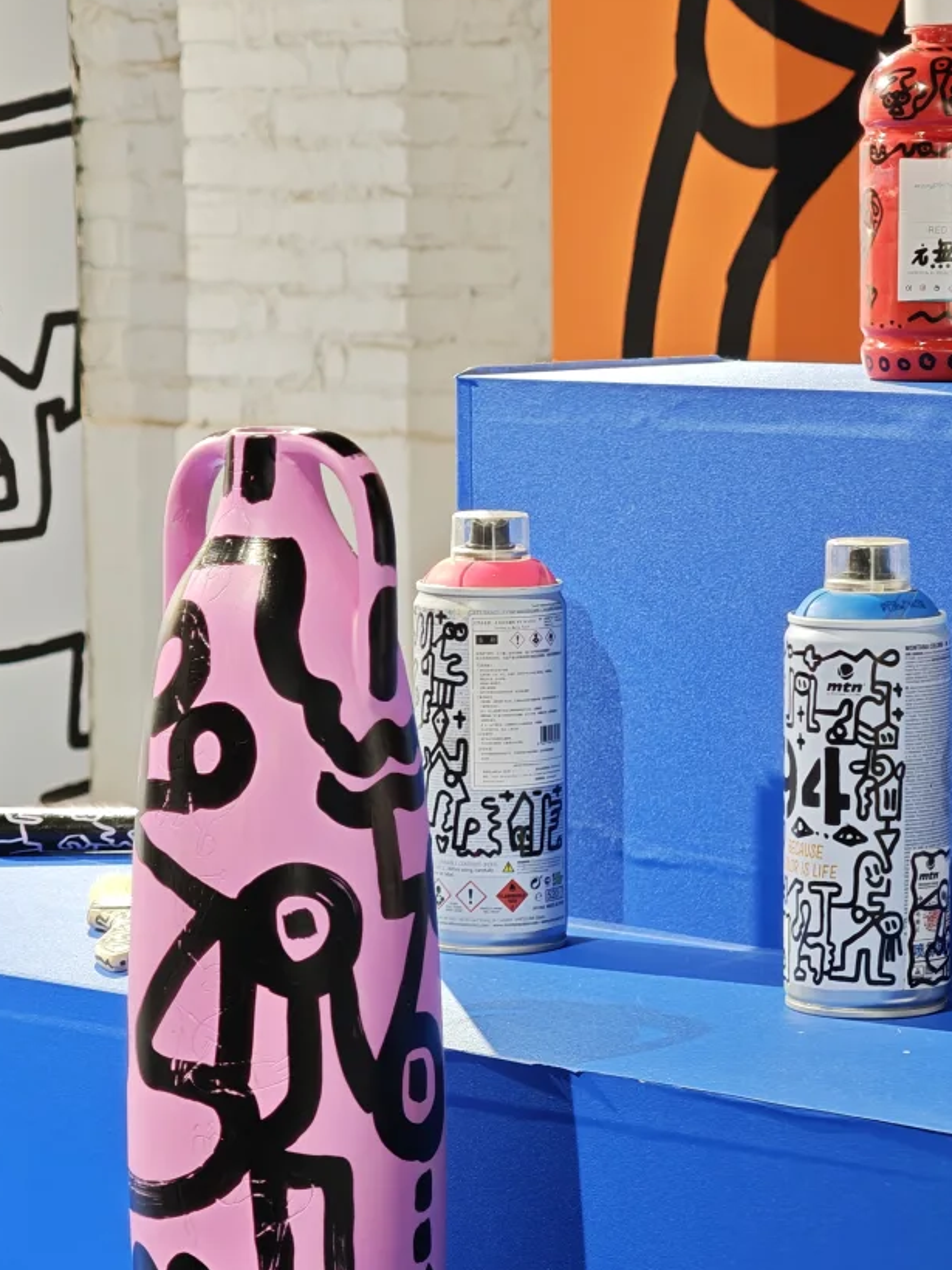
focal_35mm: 123
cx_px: 591
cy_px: 720
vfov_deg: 16.0
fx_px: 4510
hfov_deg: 12.0
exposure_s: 1/50
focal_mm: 11.5
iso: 320
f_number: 1.8
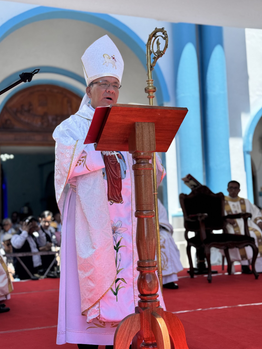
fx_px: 494
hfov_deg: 29.7
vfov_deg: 38.9
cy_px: 172
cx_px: 129
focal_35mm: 49
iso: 64
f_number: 1.78
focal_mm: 6.76
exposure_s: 1/1287
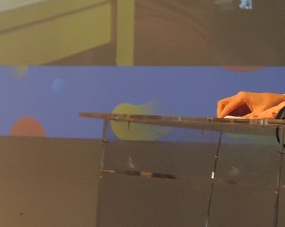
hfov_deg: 9.4
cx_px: 89
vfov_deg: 7.4
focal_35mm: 206
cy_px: -61
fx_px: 1737
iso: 560
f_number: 3.9
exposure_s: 1/25
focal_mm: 13.3
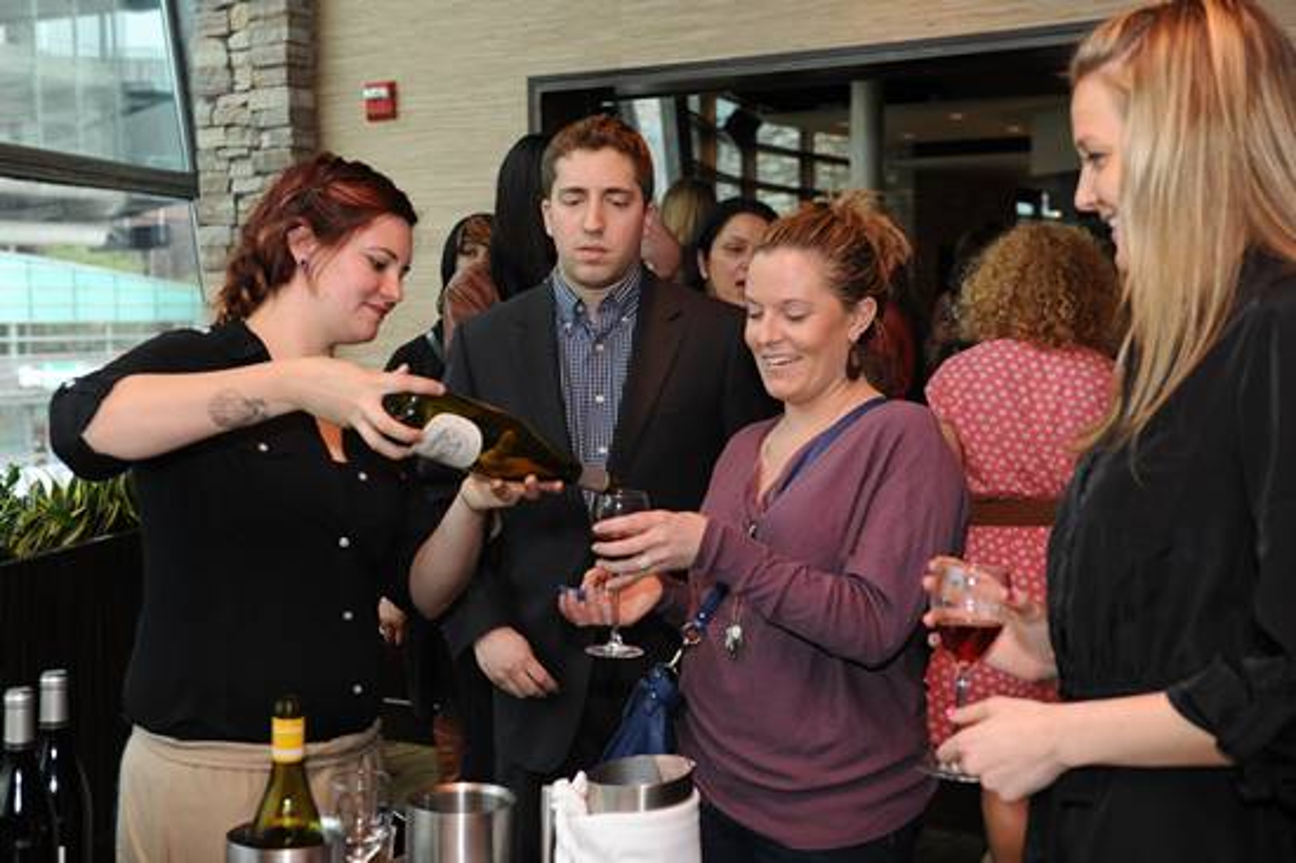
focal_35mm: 48
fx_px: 1727
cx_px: 648
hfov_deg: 41.1
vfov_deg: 28.0
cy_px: 432
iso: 2000
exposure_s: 1/160
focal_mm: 48
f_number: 4.5
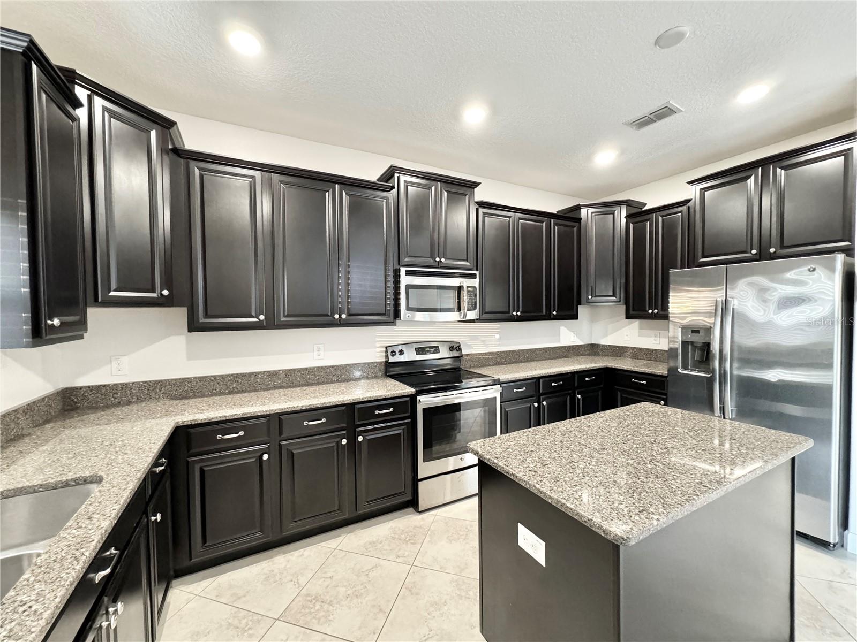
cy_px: 321
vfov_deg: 85.7
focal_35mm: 14
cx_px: 428
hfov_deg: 102.1
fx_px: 347
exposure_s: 1/60
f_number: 2.2
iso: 1000
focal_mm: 2.22
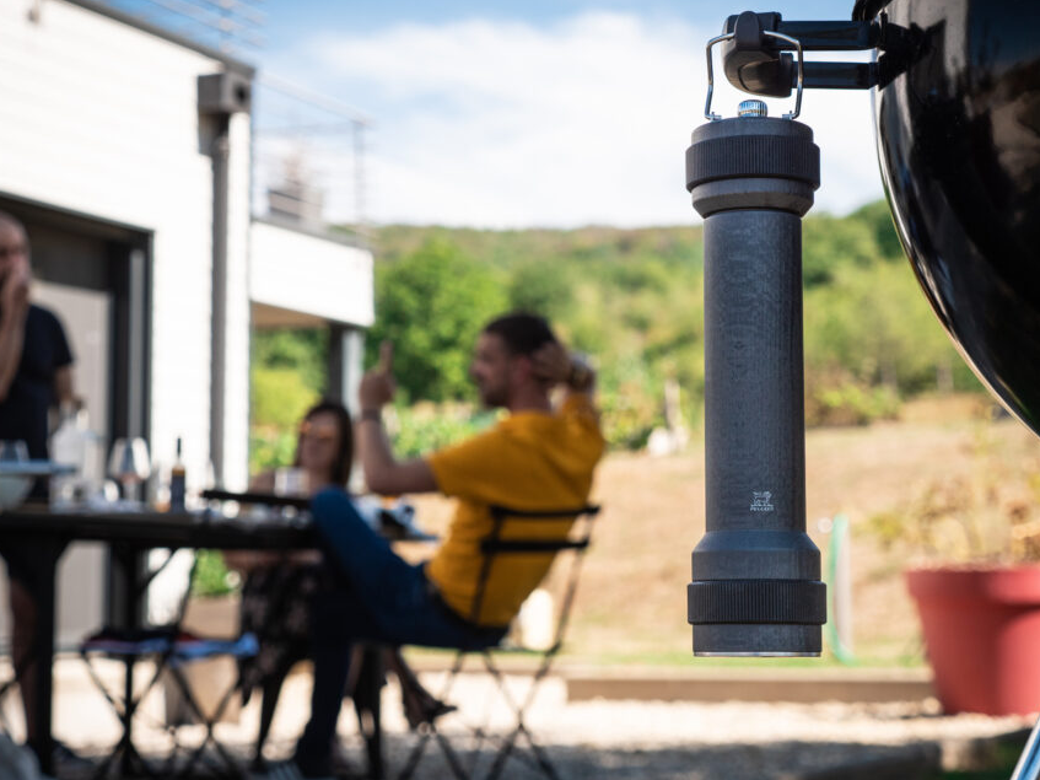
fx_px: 2253
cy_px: 370
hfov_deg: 26.0
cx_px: 543
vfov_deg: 19.6
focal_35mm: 75
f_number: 3.5
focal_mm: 31
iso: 200
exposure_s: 1/1250
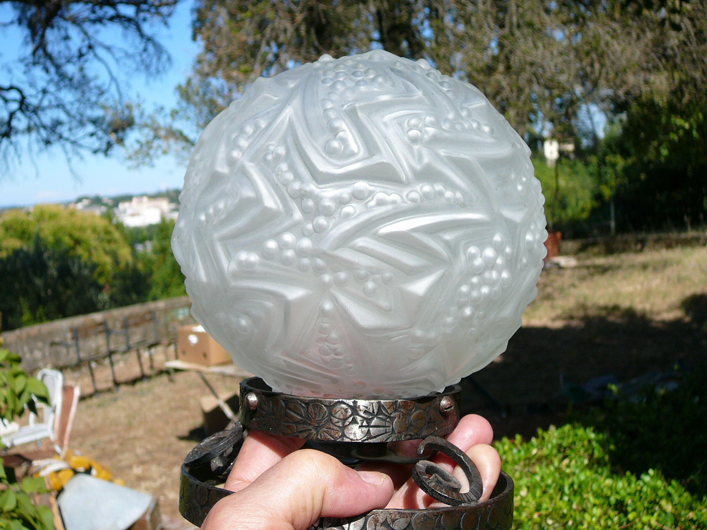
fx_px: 837
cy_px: 265
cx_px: 354
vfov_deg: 35.1
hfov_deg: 45.8
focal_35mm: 41
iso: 80
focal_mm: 6.1
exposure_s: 1/1000
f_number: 3.1
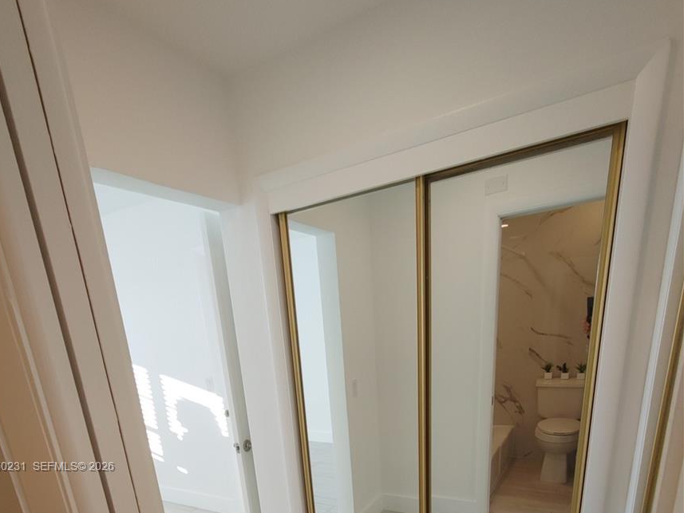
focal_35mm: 21
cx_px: 326
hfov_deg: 78.9
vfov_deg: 54.7
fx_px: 415
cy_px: 468
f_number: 2.2
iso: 50
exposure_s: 1/120
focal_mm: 1.6
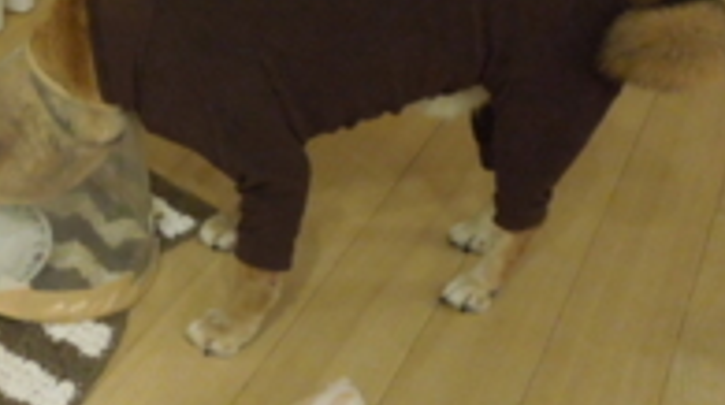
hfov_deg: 36.7
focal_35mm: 56
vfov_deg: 21.0
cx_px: 219
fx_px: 1075
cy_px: 52
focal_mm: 4.5
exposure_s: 1/30
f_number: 3.3
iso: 1400
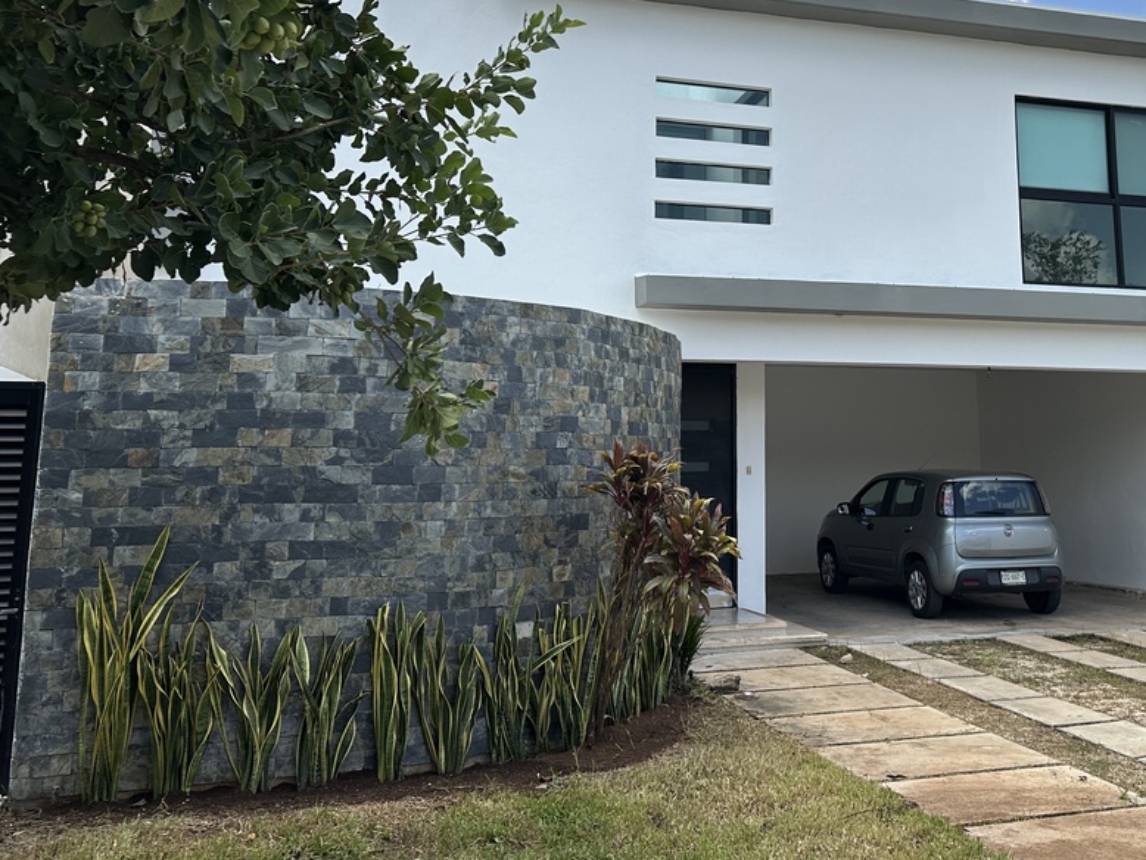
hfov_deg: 49.0
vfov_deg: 38.0
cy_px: 247
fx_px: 1225
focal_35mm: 37
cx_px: 788
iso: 80
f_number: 1.78
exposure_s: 1/4545
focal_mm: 6.86
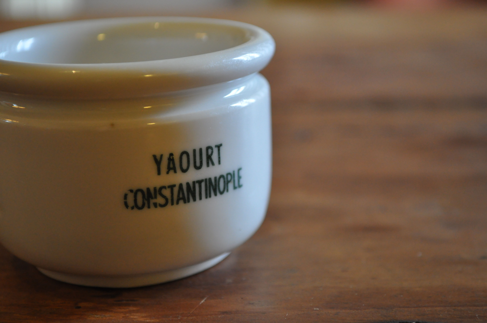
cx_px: 244
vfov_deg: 19.7
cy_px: 162
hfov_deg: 29.3
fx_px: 932
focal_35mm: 69
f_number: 5.3
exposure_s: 1/30
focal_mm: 46
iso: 1000
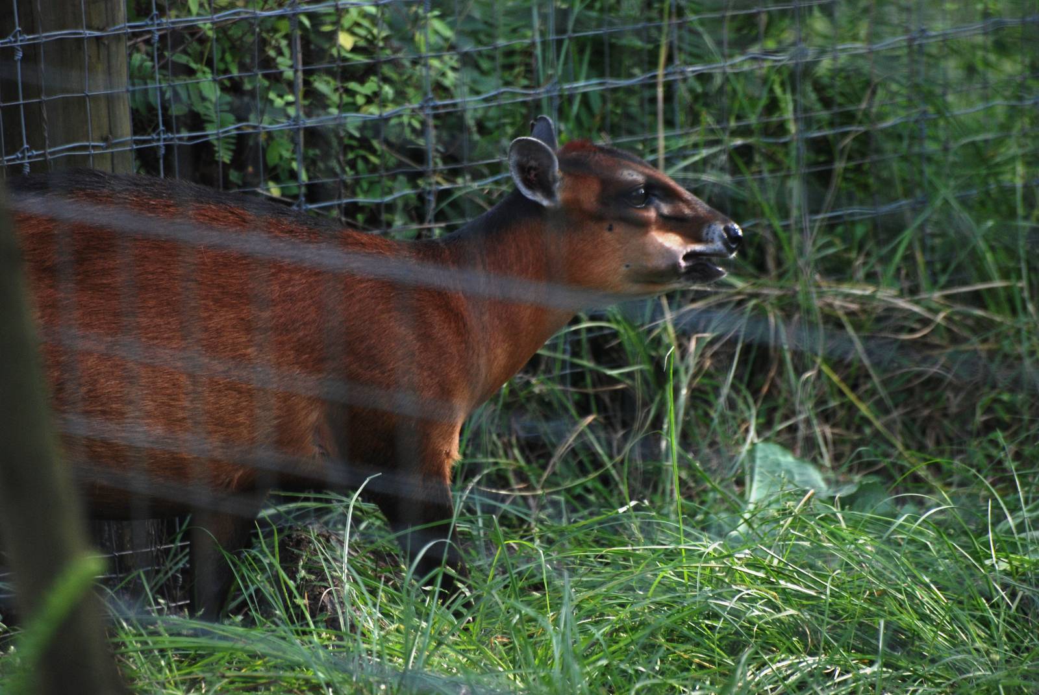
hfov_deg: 4.6
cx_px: 520
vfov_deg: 3.1
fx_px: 13003
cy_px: 348
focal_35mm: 450
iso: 400
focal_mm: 300
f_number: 5.6
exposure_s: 1/160
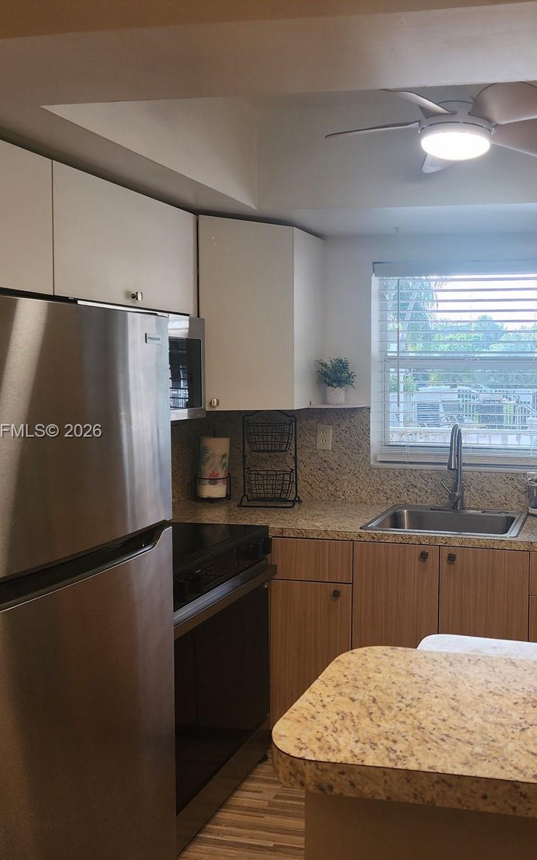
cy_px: 432
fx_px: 773
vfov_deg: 58.1
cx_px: 457
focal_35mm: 33
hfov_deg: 36.5
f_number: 1.8
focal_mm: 6.4
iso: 64
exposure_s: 1/180
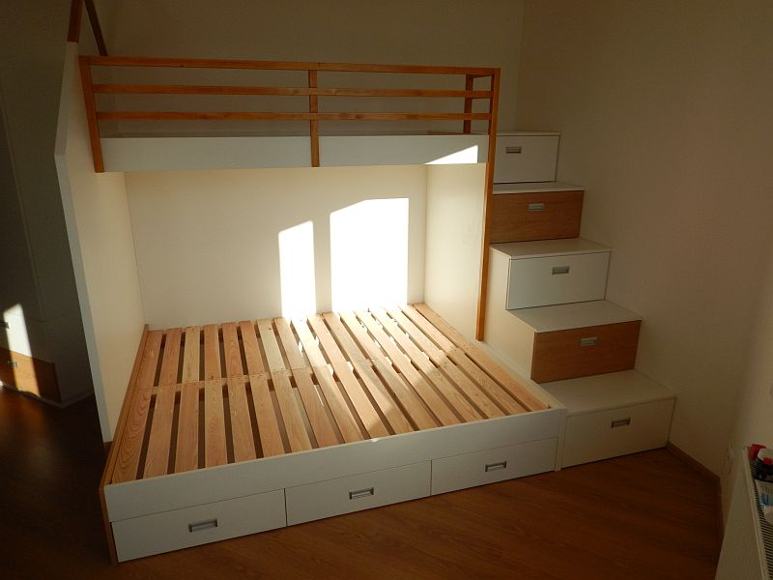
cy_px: 290
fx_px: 536
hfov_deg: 71.6
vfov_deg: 56.8
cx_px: 386
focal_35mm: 24
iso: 125
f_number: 2.8
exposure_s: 1/1000
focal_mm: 4.3
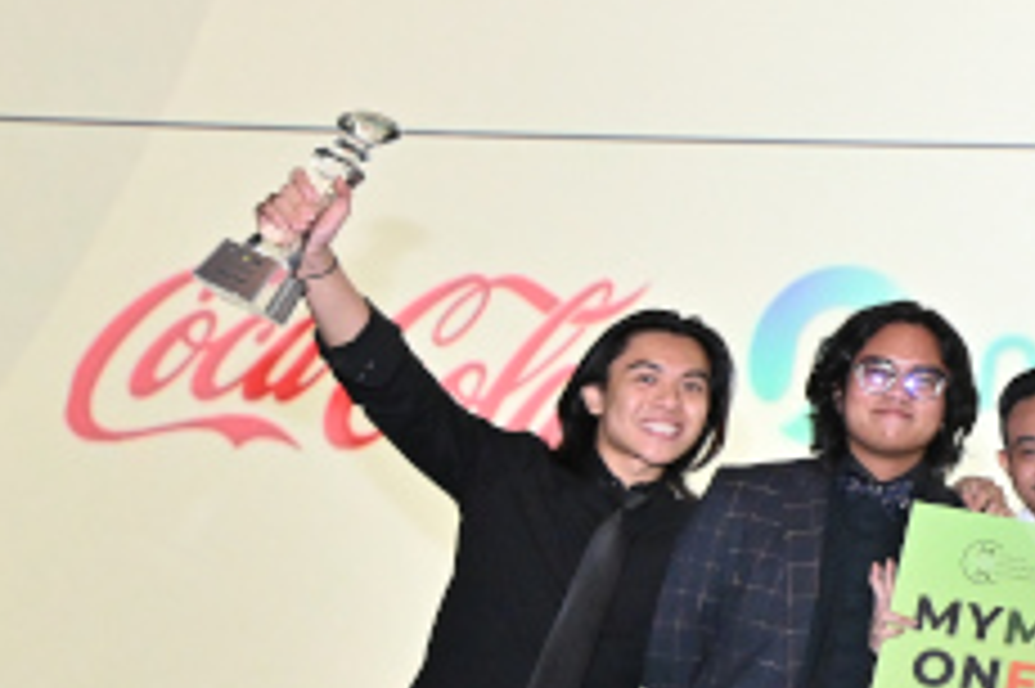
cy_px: 241
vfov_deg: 22.2
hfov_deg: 26.8
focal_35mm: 61
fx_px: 1752
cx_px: 1408
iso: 2000
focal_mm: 14
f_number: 5
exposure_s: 1/50
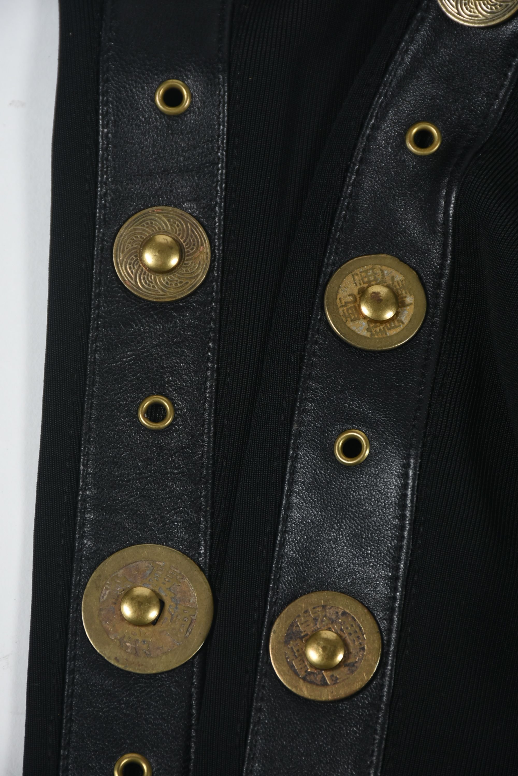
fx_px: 4524
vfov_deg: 9.8
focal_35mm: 210
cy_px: 388
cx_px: 259
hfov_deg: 6.6
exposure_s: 1/125
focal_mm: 140
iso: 200
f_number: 10
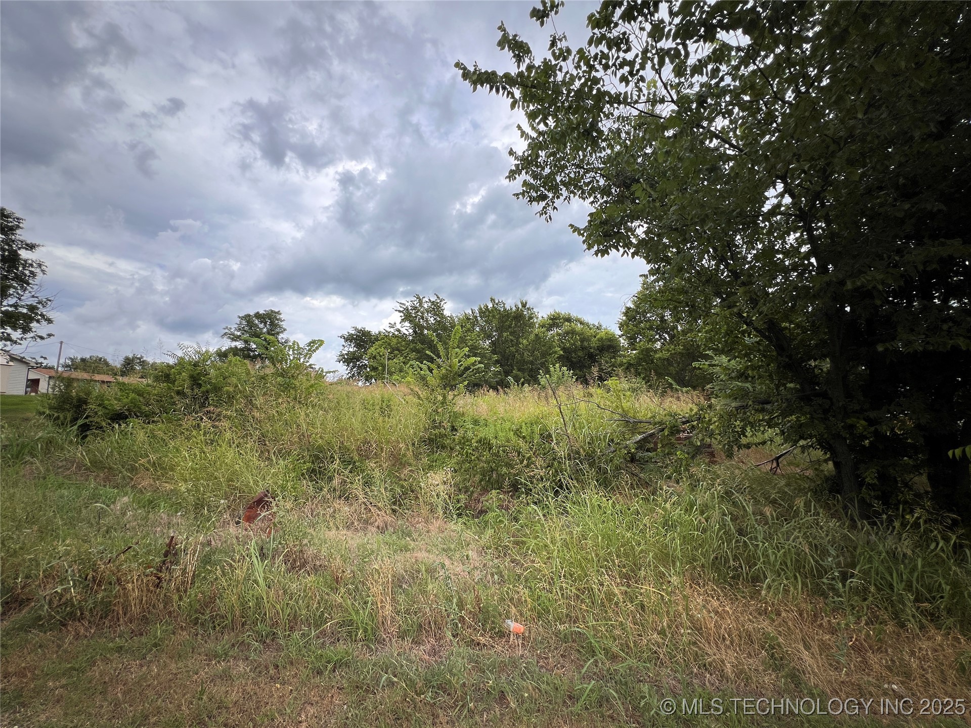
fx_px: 365
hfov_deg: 106.2
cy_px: 364
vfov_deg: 89.9
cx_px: 486
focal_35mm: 13
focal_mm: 1.57
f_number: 1.8
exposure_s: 1/1130
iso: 32
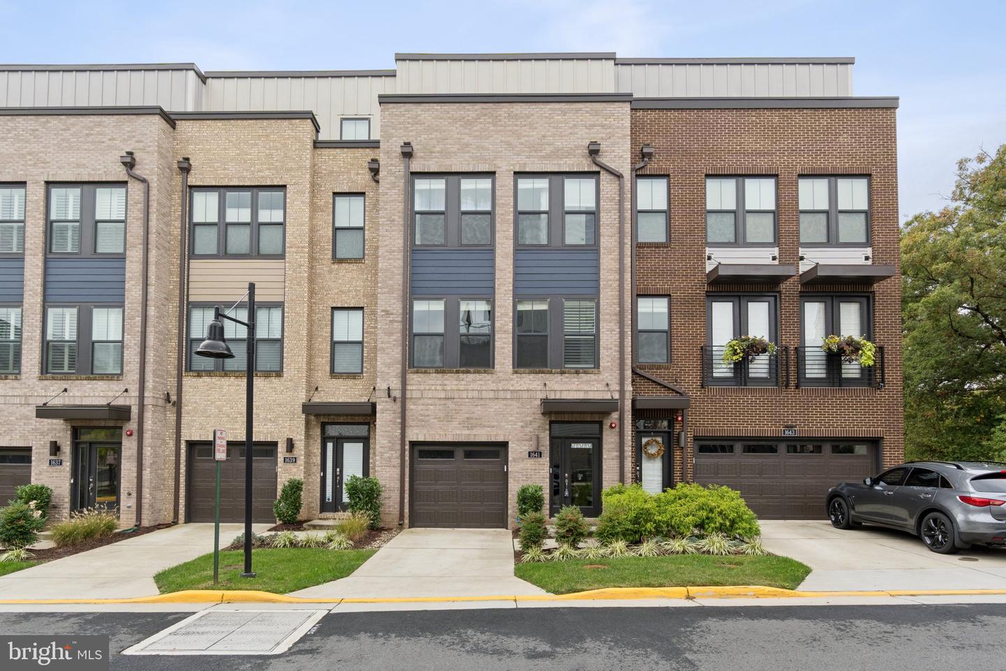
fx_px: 503
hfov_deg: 90.0
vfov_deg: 67.4
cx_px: 503
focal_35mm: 18
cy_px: 336
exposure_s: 1/125
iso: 200
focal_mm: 12
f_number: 9
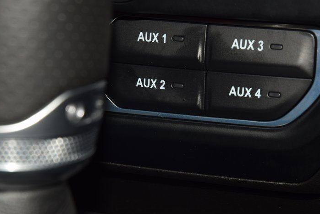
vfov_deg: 8.9
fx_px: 1369
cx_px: 209
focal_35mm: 154
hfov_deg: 13.3
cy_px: 60
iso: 100
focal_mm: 70
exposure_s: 1/125
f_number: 8
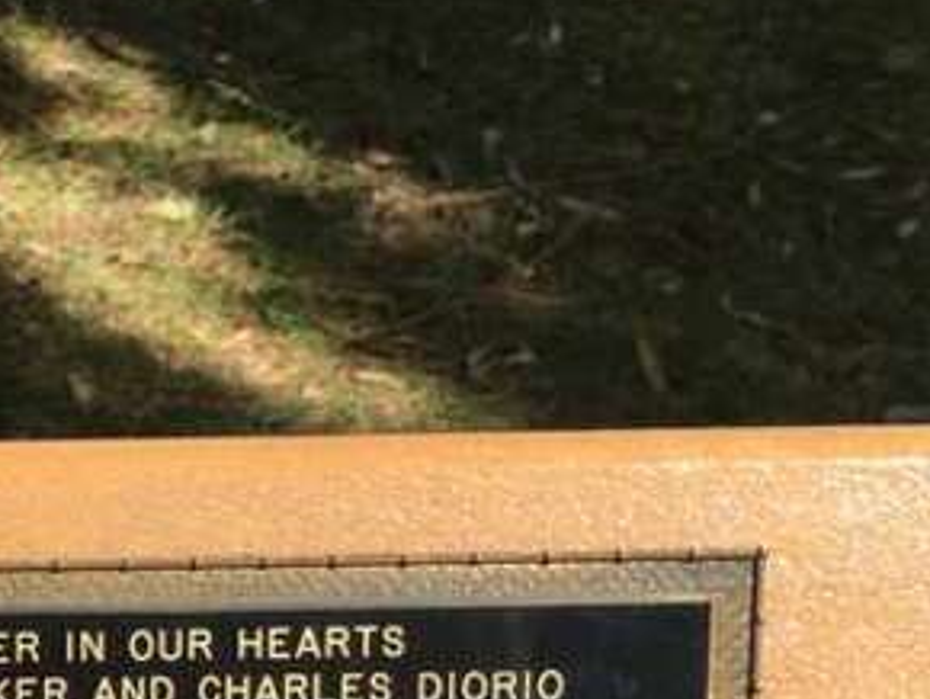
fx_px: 2151
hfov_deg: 22.5
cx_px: -189
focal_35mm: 80
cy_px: 814
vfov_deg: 17.7
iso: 25
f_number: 2.2
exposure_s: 1/674
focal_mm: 4.15
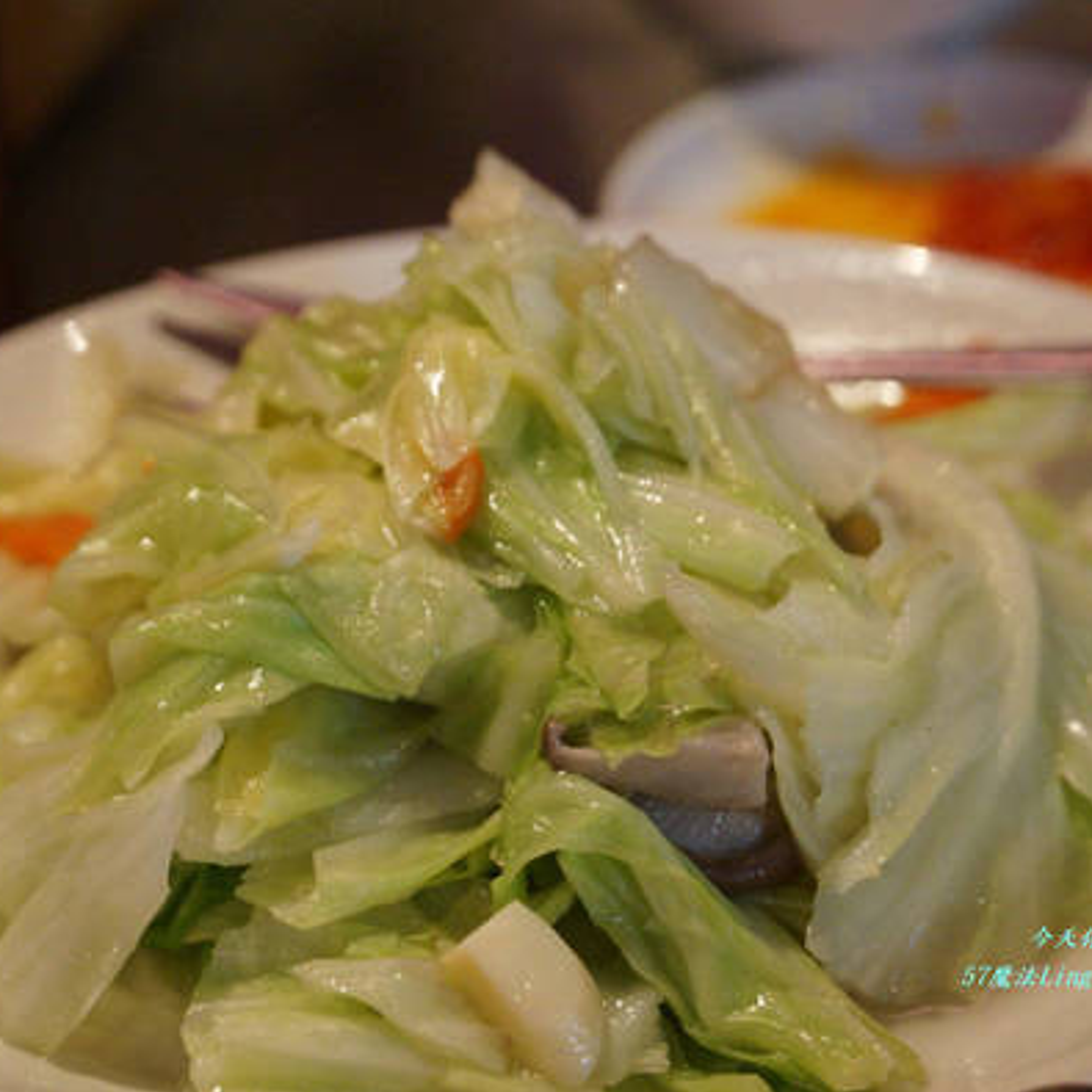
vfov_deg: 10.0
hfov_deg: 10.0
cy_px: 547
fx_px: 6269
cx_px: 521
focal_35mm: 176
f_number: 4
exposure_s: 1/50
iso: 3200
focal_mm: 91
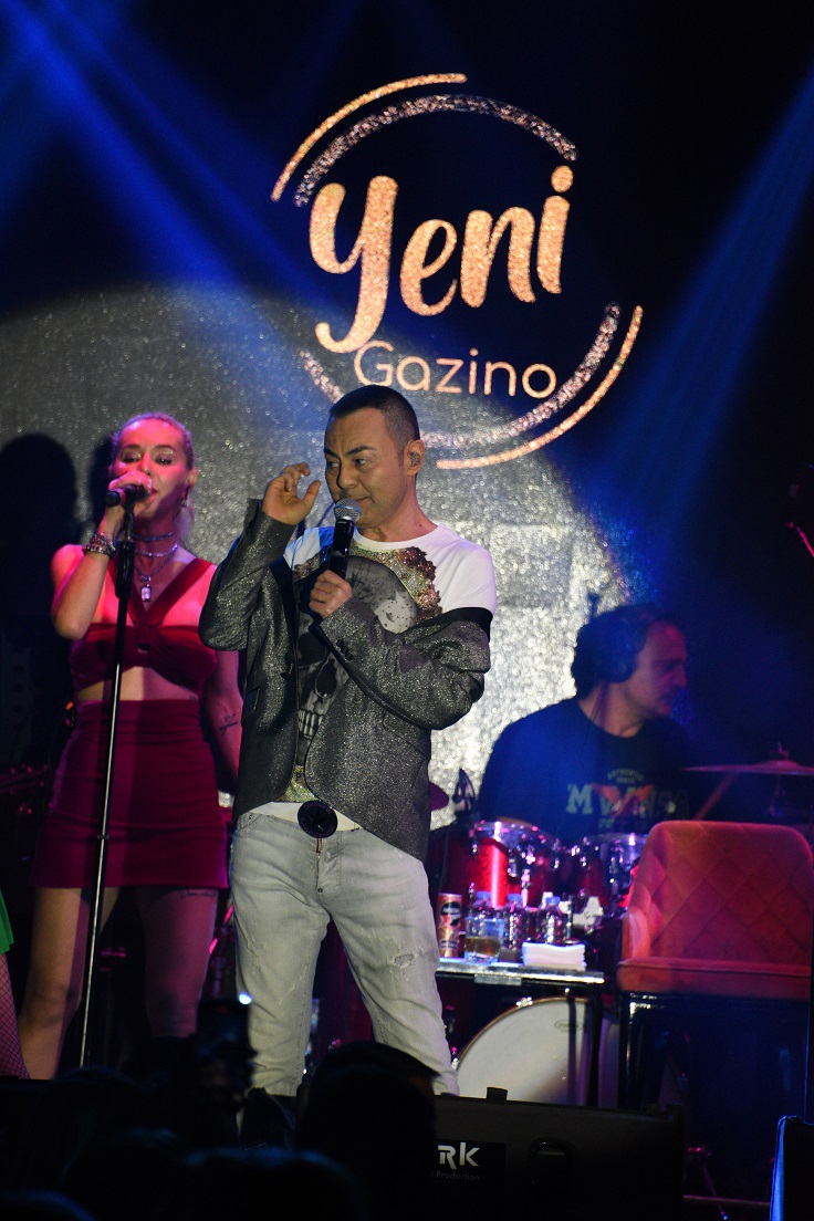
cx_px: 407
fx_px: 10174
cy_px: 610
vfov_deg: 6.9
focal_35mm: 300
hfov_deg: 4.6
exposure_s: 1/250
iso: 4000
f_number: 5.6
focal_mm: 300
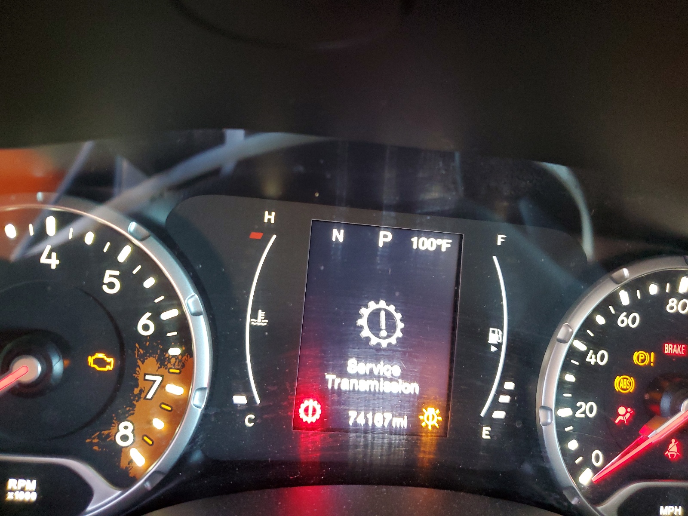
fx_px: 517
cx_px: 344
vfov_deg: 53.1
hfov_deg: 67.3
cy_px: 258
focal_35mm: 26
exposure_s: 1/20
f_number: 1.5
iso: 285
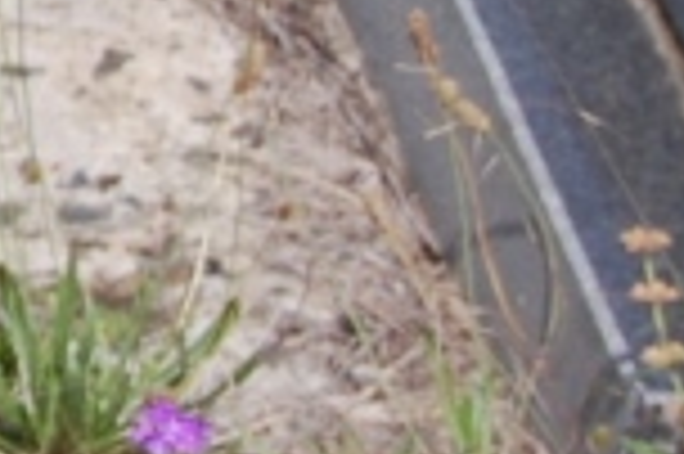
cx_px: -1534
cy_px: -915
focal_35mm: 554
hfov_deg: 3.6
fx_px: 10521
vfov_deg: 2.4
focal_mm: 55
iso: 200
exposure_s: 1/320
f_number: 9
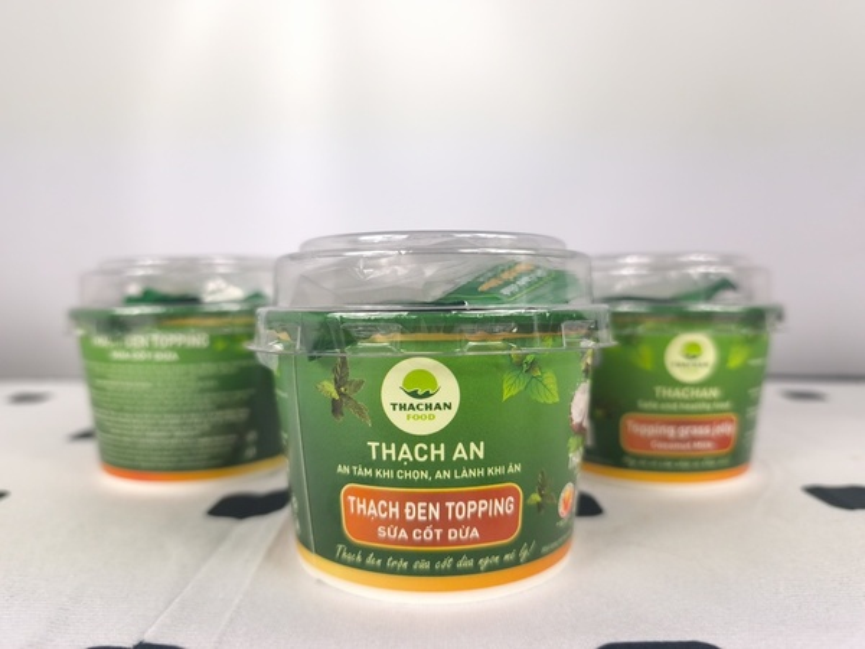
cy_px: 324
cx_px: 432
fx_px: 575
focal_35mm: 23
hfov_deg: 73.9
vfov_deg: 58.9
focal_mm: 6.57
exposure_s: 1/800
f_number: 1.6
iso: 400
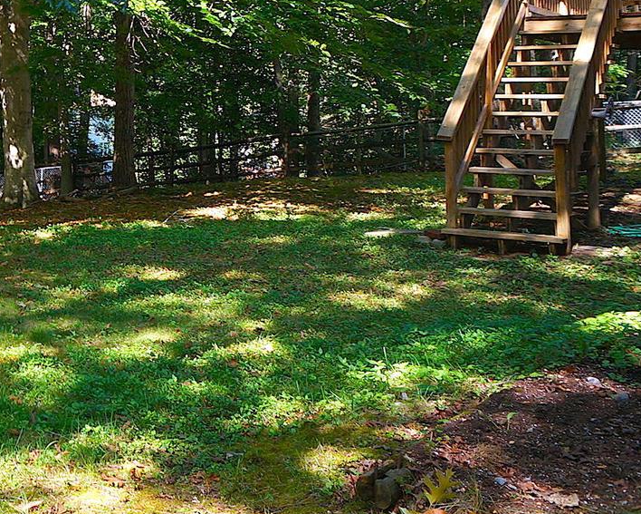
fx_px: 1234
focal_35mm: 65
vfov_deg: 22.9
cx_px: -116
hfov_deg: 26.2
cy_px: 44
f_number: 4.5
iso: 100
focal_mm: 16
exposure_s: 1/80
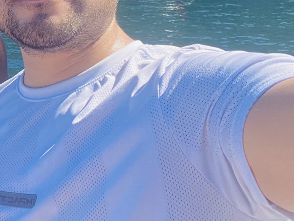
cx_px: -43
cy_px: -21
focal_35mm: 65
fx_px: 552
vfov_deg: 21.5
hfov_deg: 27.0
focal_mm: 2.71
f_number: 2.2
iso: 25
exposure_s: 1/454
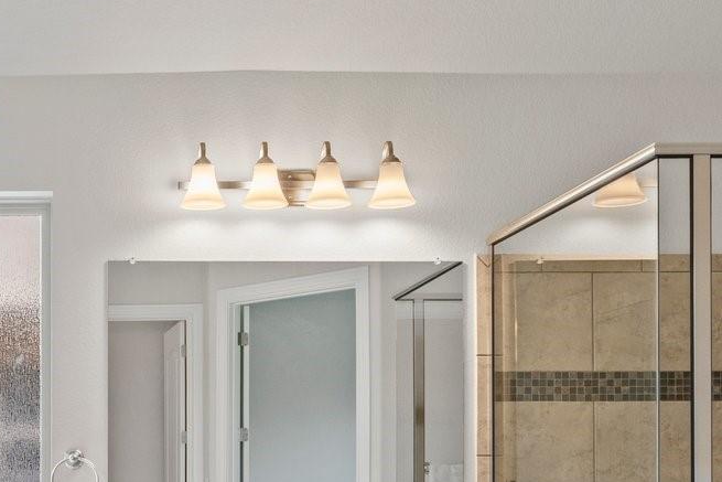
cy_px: 471
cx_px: 79
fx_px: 1003
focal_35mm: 50
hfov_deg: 37.2
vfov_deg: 25.8
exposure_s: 1/25
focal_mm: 16
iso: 1250
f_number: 8
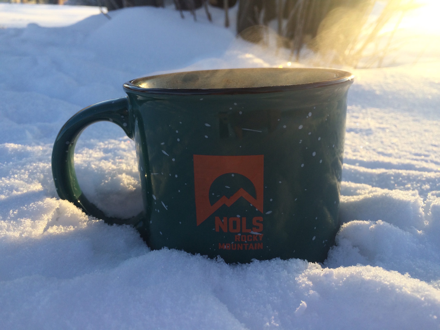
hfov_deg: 61.7
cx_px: 220
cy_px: 165
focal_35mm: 29
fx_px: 369
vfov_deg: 48.2
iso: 32
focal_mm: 4.15
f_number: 2.2
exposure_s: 1/376
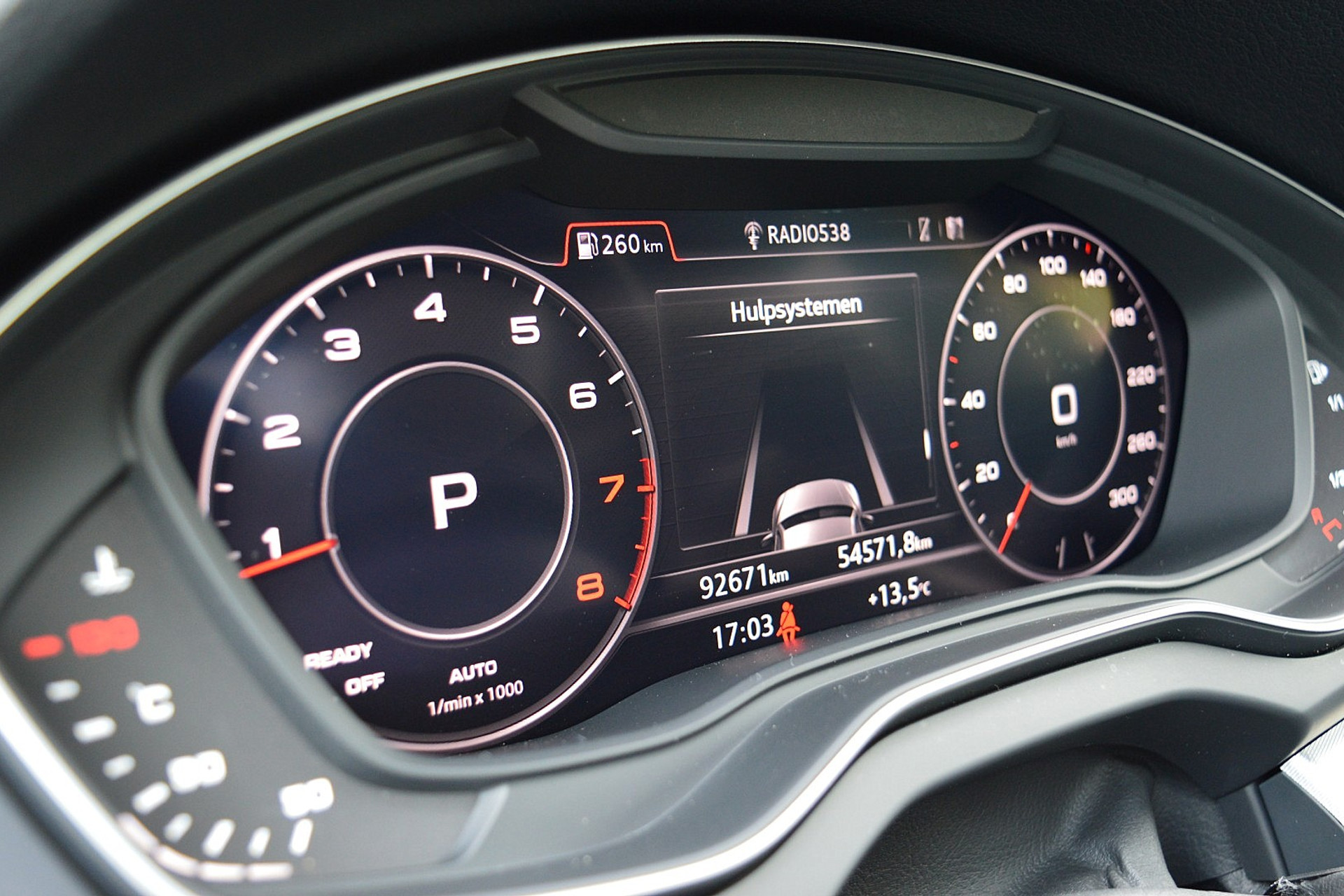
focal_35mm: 38
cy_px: 448
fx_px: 1400
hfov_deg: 51.3
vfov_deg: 35.5
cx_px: 672
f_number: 4
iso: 800
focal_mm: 25
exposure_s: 1/40
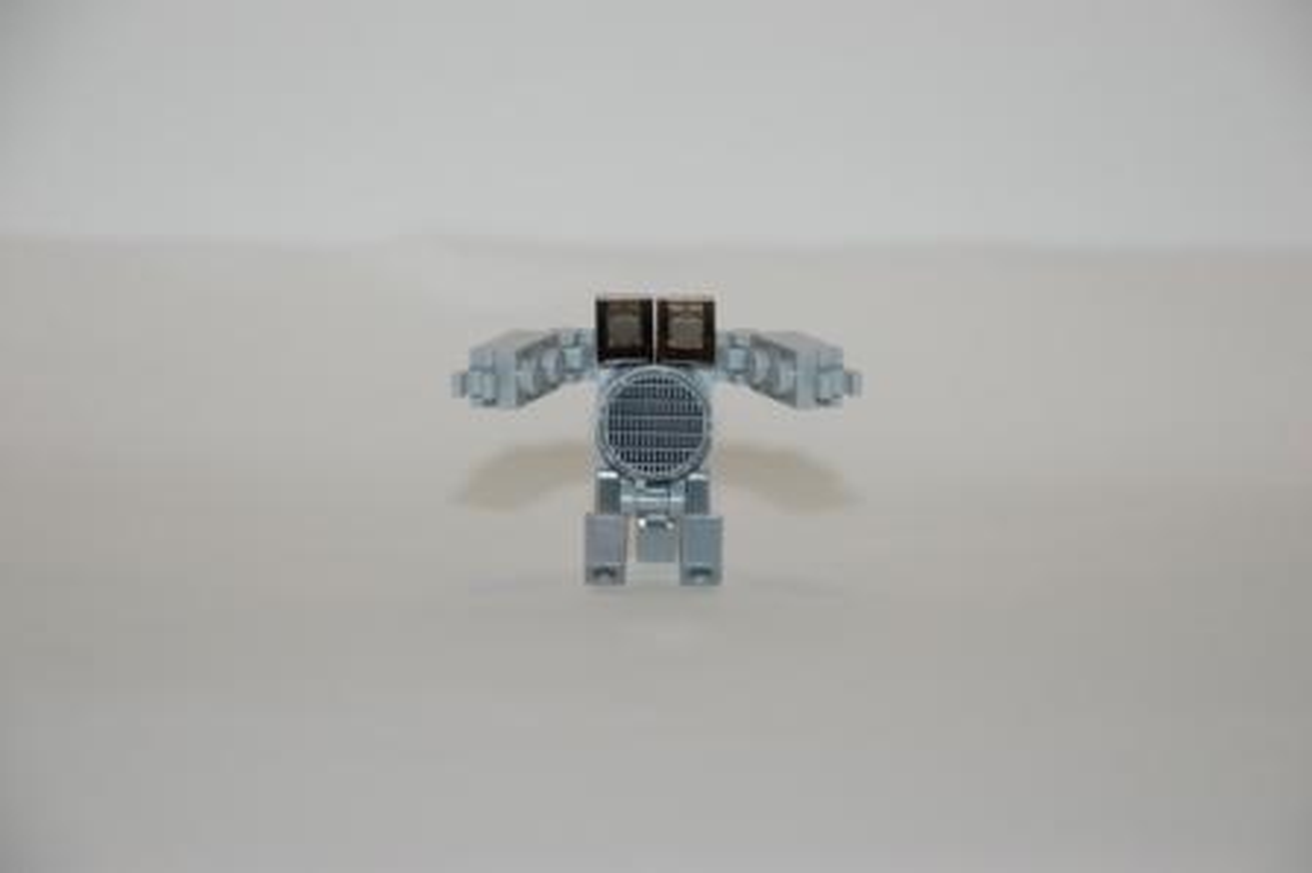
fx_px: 5189
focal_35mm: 142
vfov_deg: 9.6
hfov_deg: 14.4
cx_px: 656
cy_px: 436
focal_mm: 95
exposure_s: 1/60
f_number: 5.6
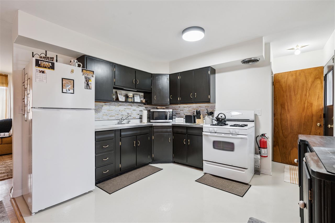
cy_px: 112
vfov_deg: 73.7
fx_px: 149
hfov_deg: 96.7
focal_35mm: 16
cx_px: 168
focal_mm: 16
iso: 400
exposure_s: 1/10
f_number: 8
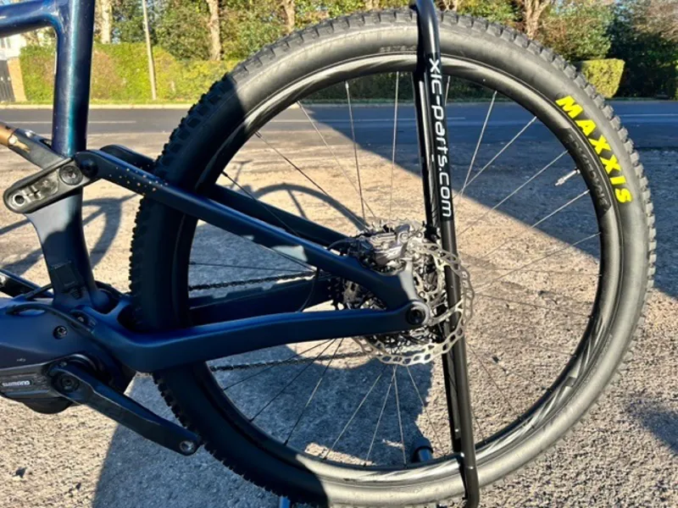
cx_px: 339
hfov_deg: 67.3
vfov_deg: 53.1
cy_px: 254
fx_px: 509
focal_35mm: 26
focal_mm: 5.7
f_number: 1.5
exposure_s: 1/723
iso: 50
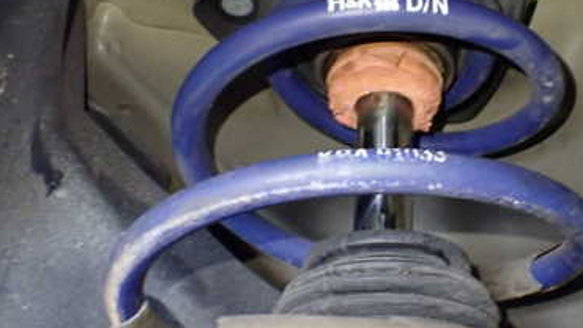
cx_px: 418
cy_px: 144
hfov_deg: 38.4
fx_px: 819
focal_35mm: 53
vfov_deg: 22.6
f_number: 2.3
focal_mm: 5.4
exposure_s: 1/30
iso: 1000
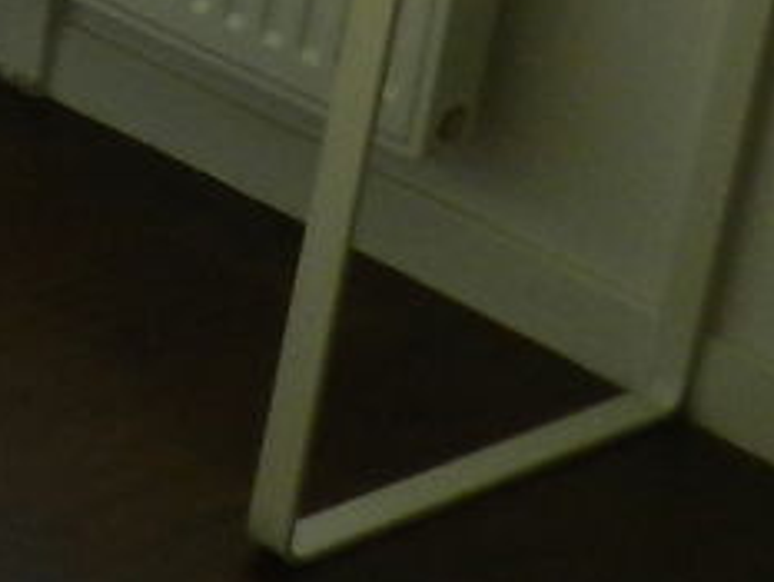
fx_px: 3535
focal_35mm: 158
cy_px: -758
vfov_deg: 8.6
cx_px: -1505
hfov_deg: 9.7
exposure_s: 1/200
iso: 160
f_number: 3.4
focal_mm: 4
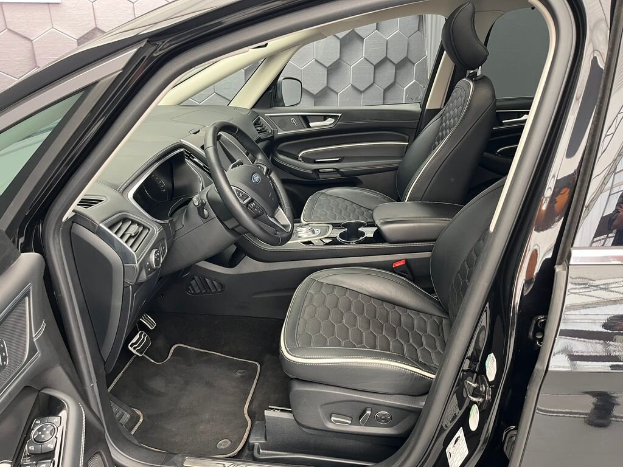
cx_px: 312
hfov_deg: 67.3
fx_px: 468
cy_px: 234
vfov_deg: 53.1
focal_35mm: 26
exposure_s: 1/50
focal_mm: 5.1
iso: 100
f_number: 1.6
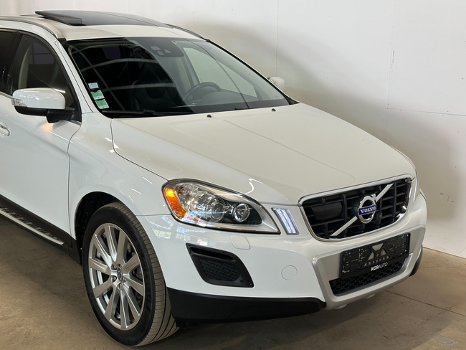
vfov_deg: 30.3
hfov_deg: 39.6
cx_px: 233
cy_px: 175
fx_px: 646
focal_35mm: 48
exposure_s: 1/50
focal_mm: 6.86
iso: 50
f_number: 1.78
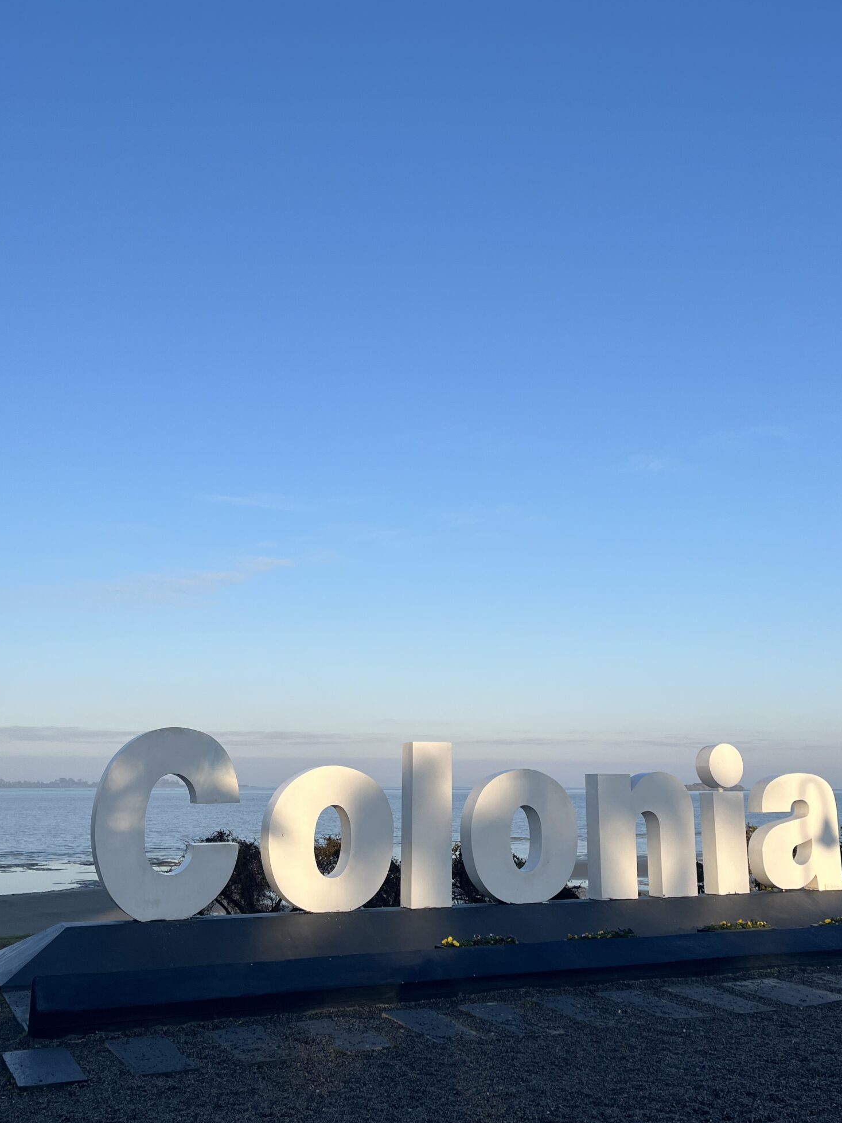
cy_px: 557
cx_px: 459
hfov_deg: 41.7
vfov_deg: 54.0
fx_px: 1103
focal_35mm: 34
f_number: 1.6
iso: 50
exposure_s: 1/2755
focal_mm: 5.1
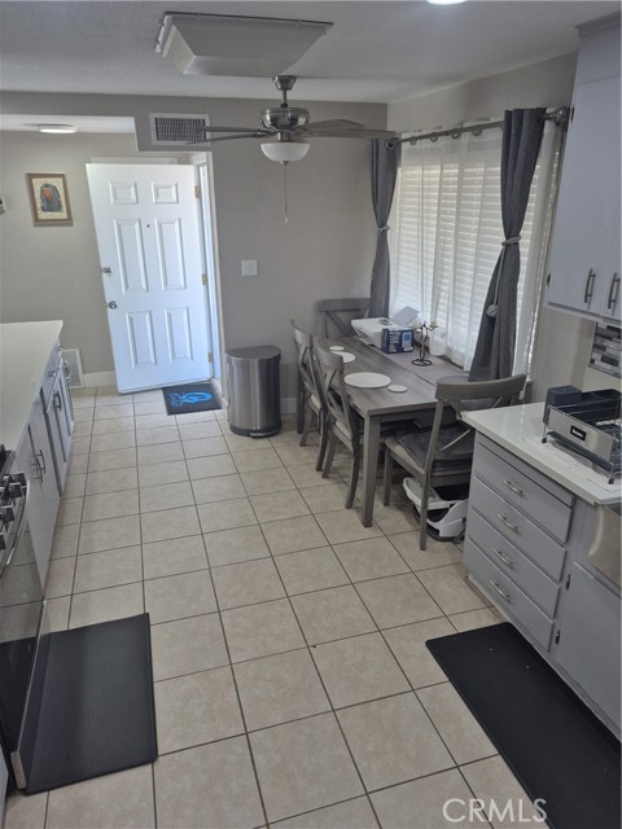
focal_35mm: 23
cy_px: 414
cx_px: 311
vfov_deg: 73.9
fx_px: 551
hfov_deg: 58.9
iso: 80
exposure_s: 1/120
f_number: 1.8
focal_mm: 5.4
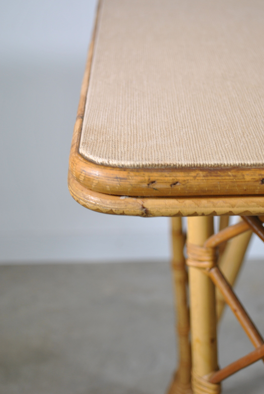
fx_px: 823
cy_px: 156
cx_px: 146
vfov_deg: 26.9
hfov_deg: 18.2
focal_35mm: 75
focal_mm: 40
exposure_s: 1/30
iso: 200
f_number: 5.3
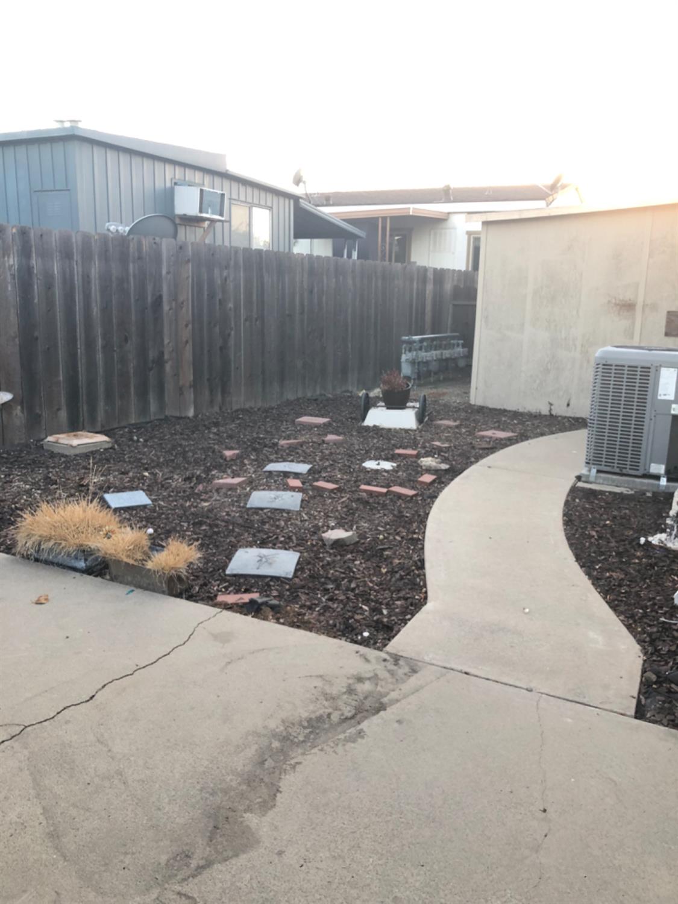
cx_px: 339
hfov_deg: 49.7
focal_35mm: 28
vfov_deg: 63.4
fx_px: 731
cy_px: 452
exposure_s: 1/30
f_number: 1.8
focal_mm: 4
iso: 20
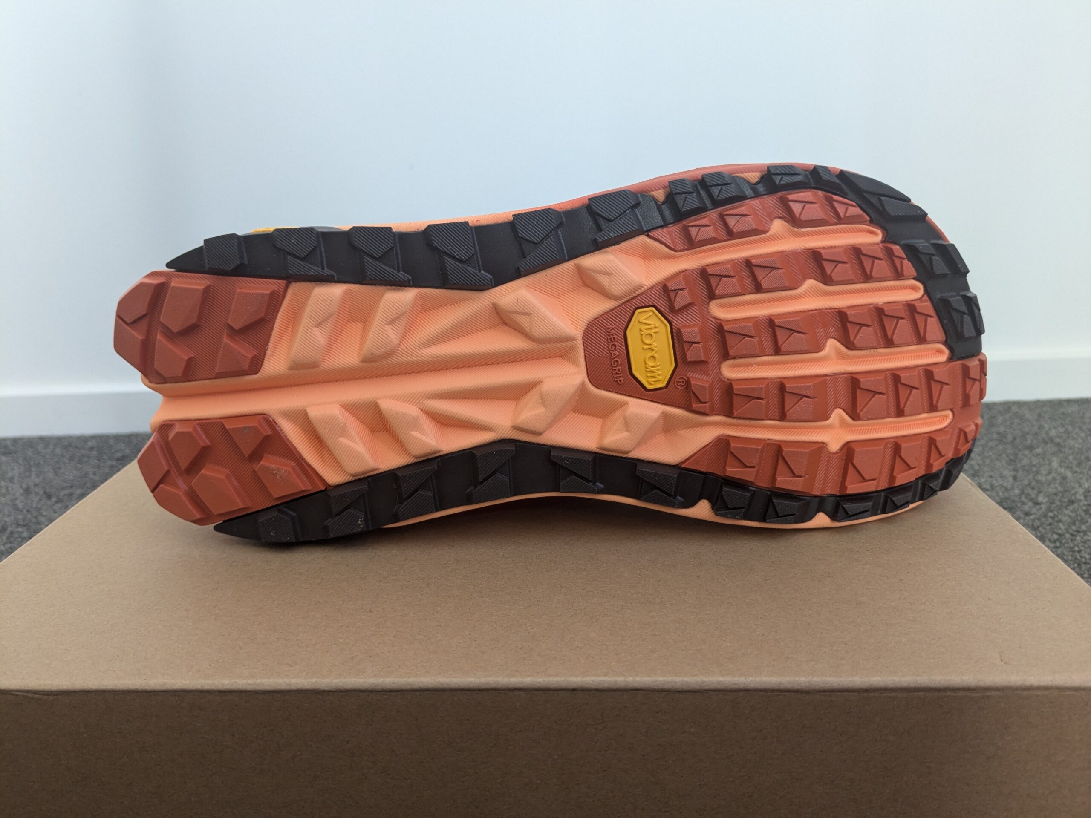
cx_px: 546
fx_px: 851
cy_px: 409
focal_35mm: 27
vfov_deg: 51.4
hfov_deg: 65.3
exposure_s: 1/120
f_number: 1.73
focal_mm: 4.38
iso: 82
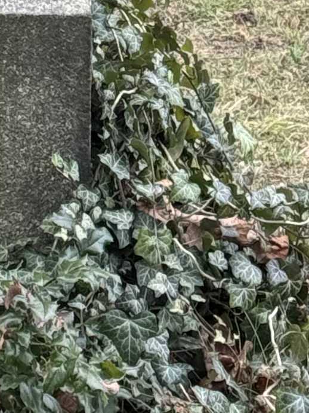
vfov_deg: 6.7
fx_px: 3334
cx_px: -115
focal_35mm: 280
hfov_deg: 5.3
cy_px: -587
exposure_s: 1/170
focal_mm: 6.76
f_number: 1.78
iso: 80
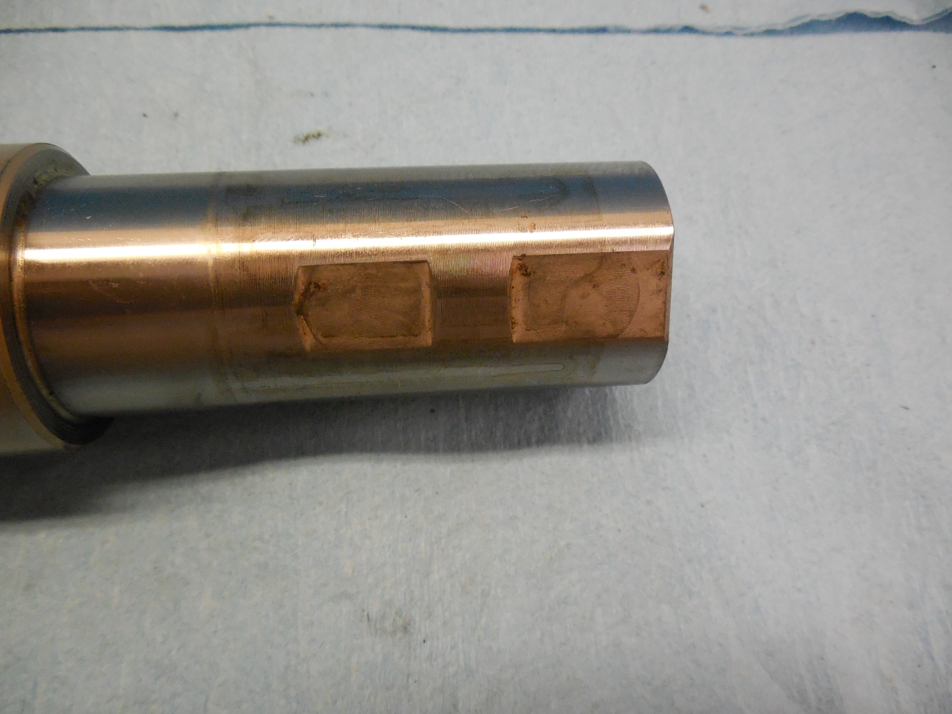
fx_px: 688
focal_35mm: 25
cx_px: 476
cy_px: 357
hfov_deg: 69.4
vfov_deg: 54.9
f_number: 3.3
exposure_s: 1/125
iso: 800
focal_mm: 4.5
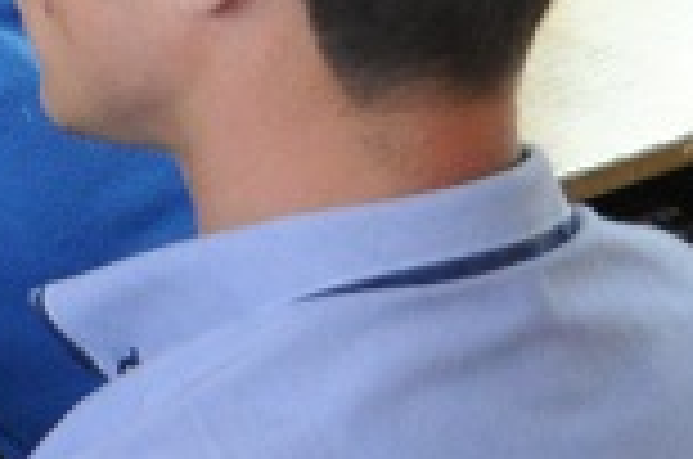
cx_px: -1976
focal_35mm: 246
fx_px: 4724
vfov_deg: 5.4
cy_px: -466
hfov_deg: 6.8
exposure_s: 1/60
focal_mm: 21
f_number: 5.6
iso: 800
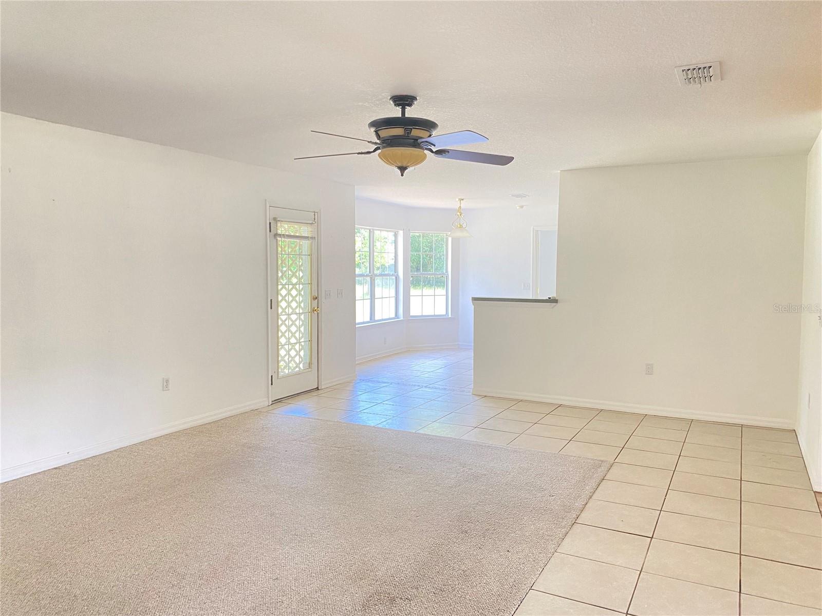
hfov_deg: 67.3
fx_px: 617
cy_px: 308
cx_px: 411
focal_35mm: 26
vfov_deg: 53.1
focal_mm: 4.25
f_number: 1.8
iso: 125
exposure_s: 1/80
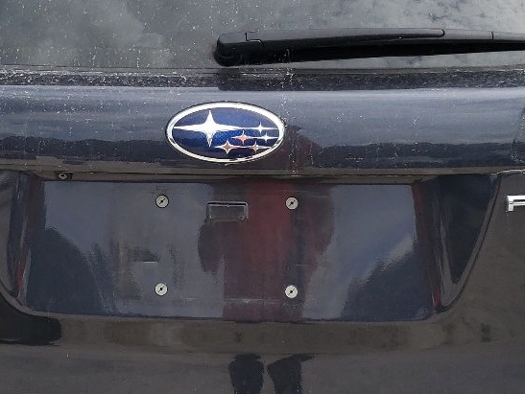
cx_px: 227
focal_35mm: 76
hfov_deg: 25.6
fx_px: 1153
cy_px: 169
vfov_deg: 19.4
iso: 50
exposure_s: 1/2000
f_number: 1.5
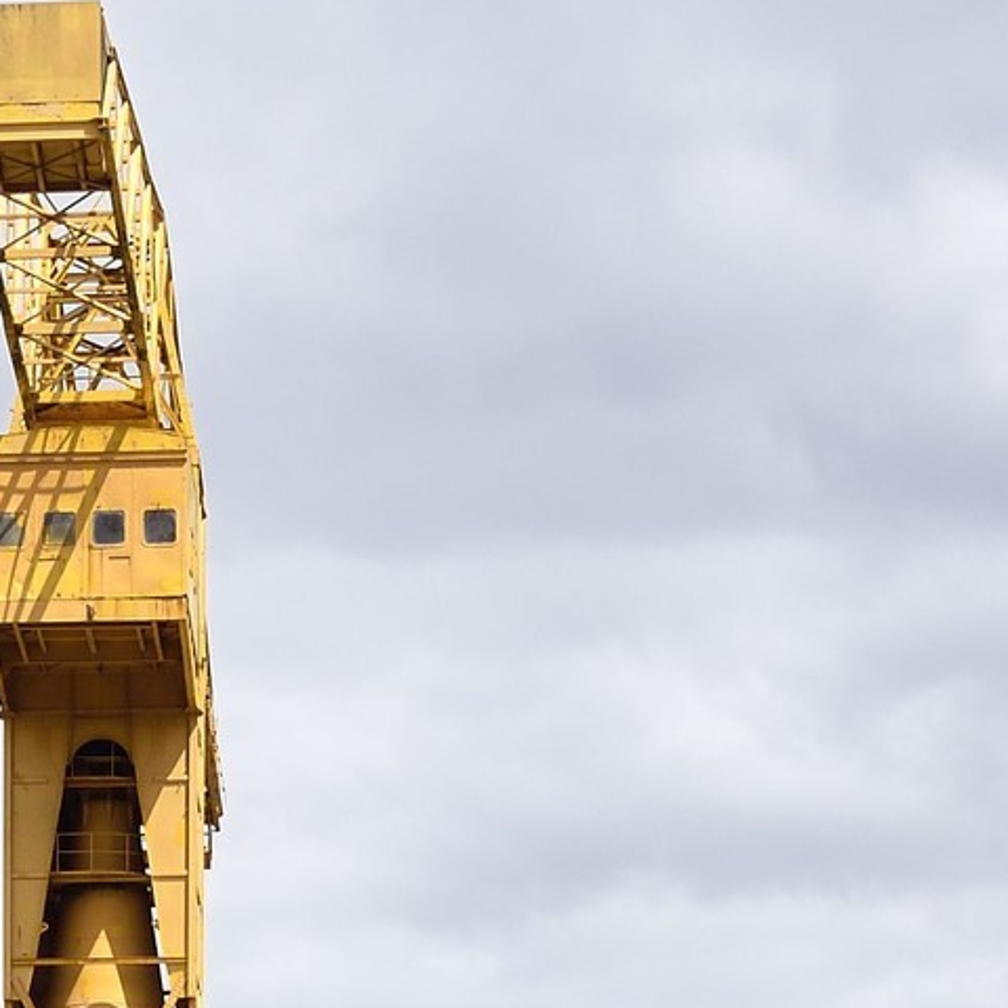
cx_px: -21
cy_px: 2205
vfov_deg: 11.2
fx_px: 4481
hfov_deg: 12.7
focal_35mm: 136
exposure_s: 1/500
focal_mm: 32
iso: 200
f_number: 10
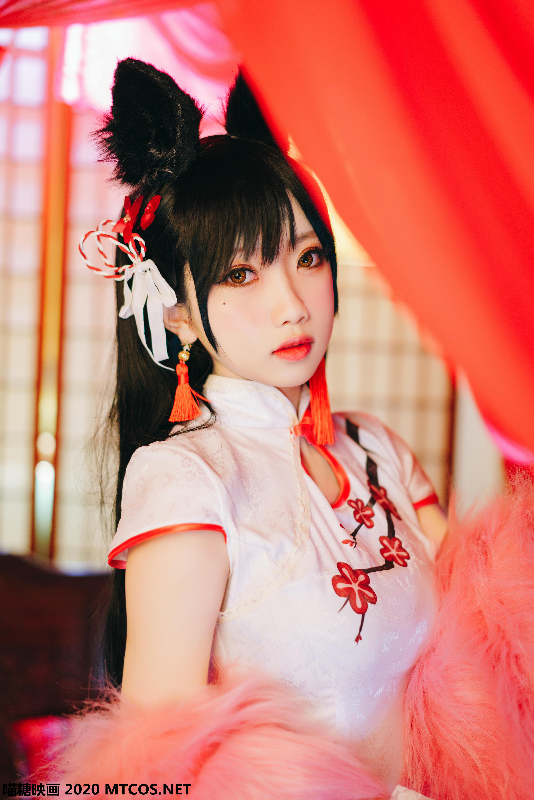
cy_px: 400
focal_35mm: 55
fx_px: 1223
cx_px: 267
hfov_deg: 24.6
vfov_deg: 36.2
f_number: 1.8
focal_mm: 55
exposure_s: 1/100
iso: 1000
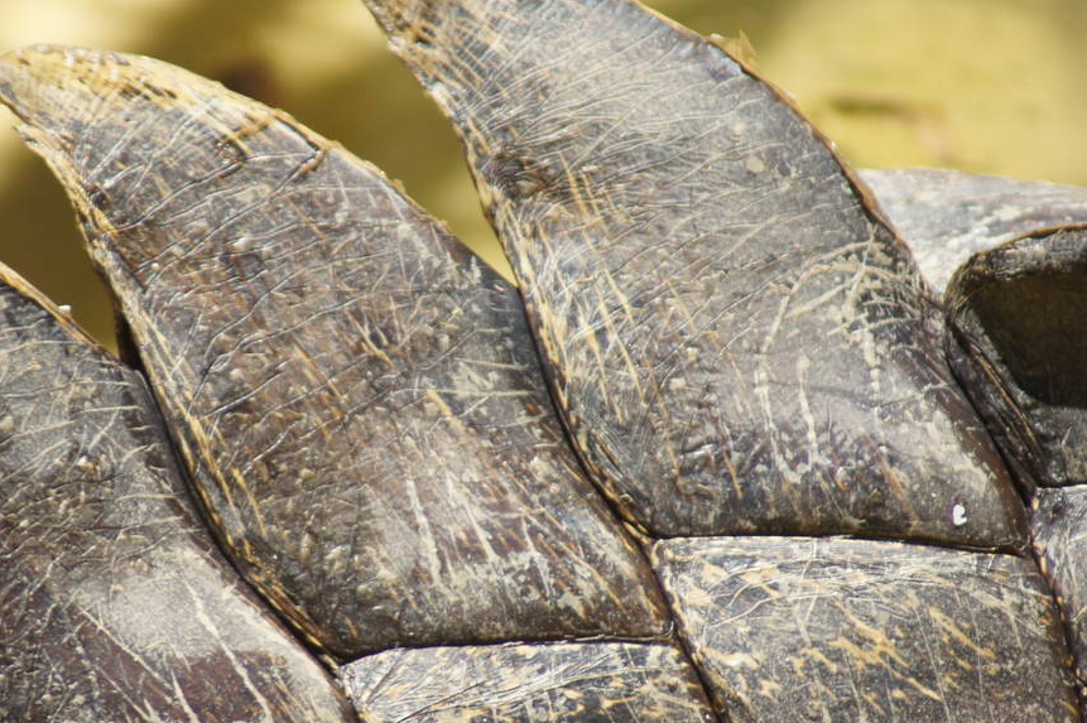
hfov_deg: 2.5
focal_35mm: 836
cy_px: 469
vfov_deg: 1.6
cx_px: 497
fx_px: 25227
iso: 200
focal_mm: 300
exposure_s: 1/500
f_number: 6.3
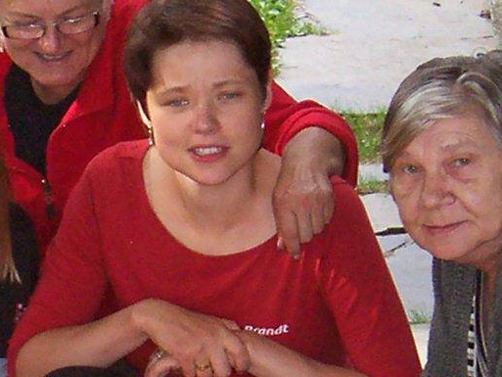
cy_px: 267
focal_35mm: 238
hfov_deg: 8.3
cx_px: 115
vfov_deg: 6.2
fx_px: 3452
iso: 140
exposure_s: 1/128
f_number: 3.2
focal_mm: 8.7
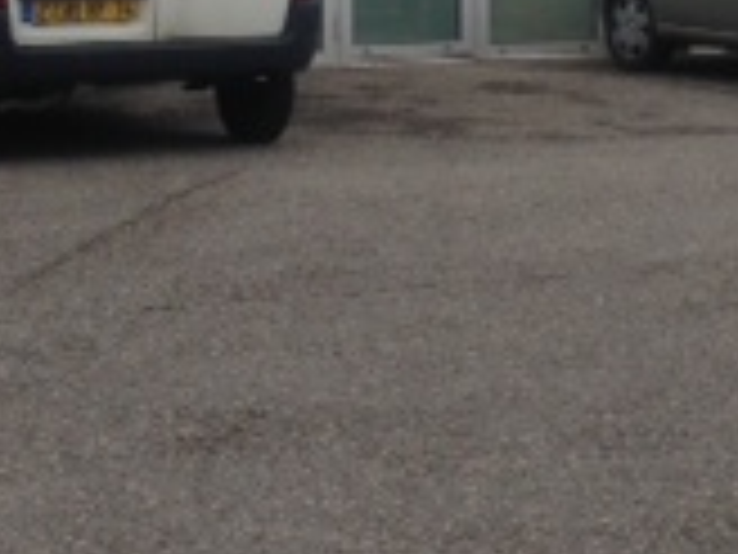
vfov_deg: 10.9
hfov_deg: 15.2
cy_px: -351
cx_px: 612
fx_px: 2750
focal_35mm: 129
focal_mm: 4.13
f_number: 2.4
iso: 50
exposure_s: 1/423
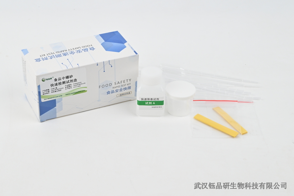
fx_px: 612
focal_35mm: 75
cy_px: 98
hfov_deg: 27.0
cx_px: 147
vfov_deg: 18.2
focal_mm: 50
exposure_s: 1/160
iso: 640
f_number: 11
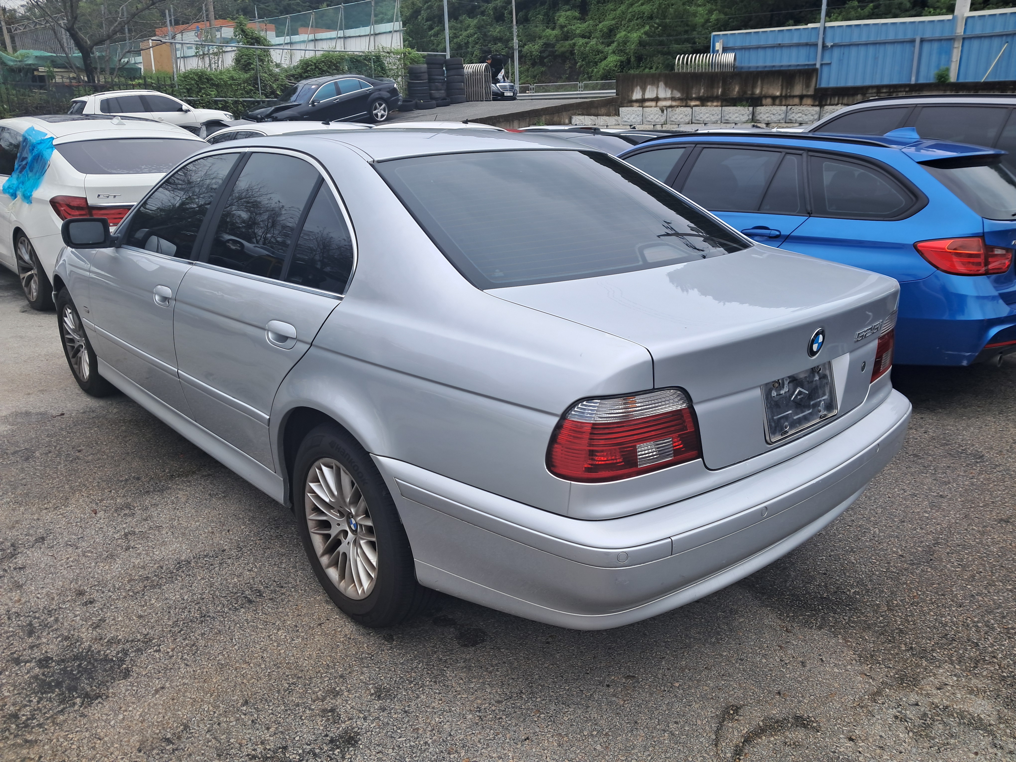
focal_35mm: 27
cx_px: 508
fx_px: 792
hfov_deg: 65.3
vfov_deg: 51.4
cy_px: 381
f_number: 1.8
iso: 50
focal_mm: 4
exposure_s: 1/378
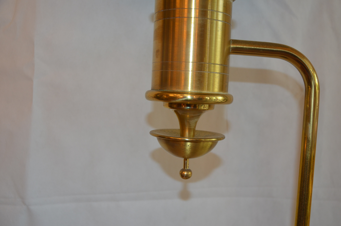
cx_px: 170
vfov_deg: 32.9
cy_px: 113
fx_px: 383
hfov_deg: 48.0
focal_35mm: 40
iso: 500
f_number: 3.8
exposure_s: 1/60
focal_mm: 27
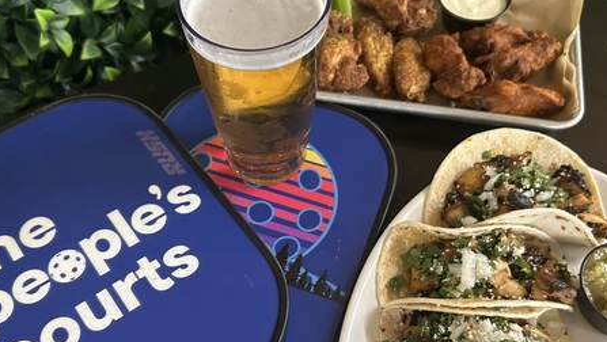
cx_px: 293
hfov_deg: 52.7
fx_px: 612
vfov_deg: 31.2
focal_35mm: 38
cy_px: 194
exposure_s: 1/60
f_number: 1.5
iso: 500
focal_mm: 5.7
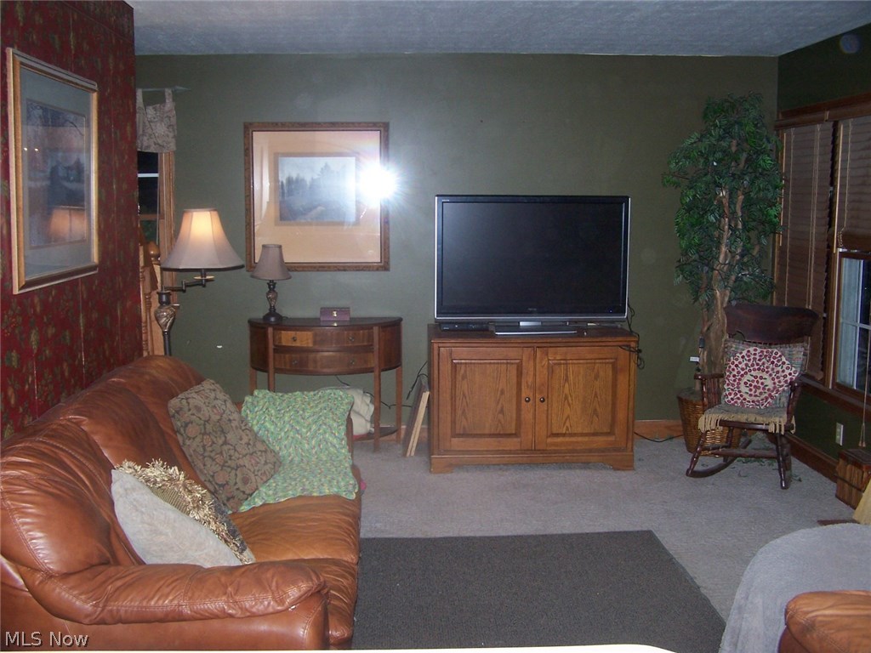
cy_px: 326
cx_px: 436
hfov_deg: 49.0
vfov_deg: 37.7
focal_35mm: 38
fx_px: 956
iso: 140
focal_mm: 6.3
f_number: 2.8
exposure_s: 1/60
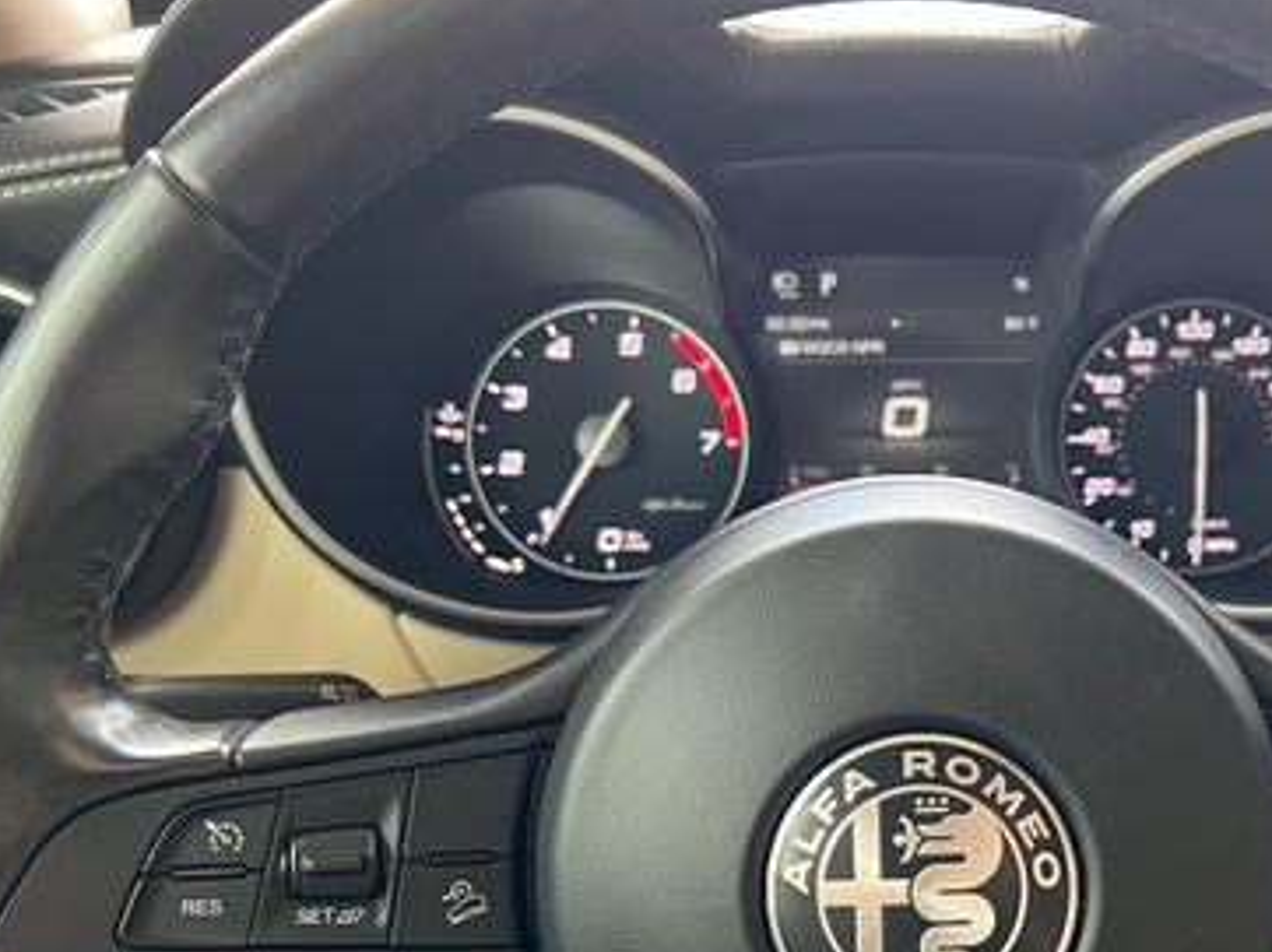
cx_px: 921
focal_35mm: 46
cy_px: 646
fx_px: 1689
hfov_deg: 40.3
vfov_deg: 31.2
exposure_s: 1/90
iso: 125
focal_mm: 5.7
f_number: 1.5
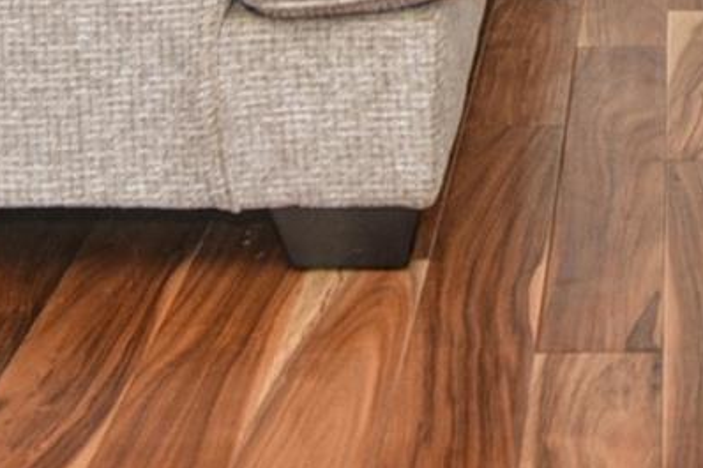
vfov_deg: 11.1
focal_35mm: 103
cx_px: 797
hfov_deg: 18.9
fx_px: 2010
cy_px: -664
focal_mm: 20
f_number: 5.6
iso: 800
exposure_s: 1/125
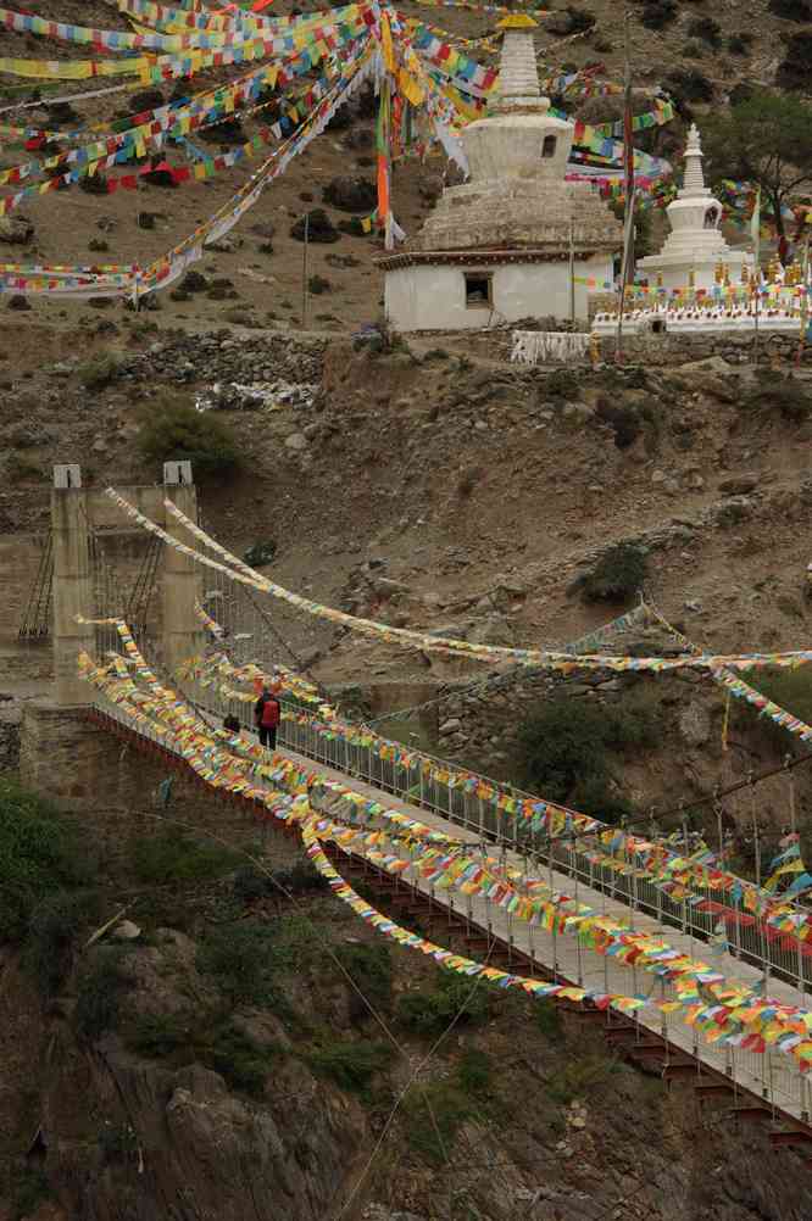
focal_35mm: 117
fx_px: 3966
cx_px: 406
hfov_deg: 11.7
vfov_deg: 17.5
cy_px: 610
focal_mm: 77.5
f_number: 6.7
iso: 100
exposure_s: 1/125
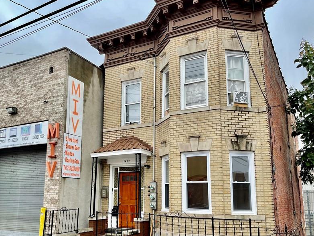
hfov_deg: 53.8
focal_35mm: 34
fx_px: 308
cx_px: 135
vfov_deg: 41.6
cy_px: 142
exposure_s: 1/436
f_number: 1.6
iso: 32
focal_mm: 5.1
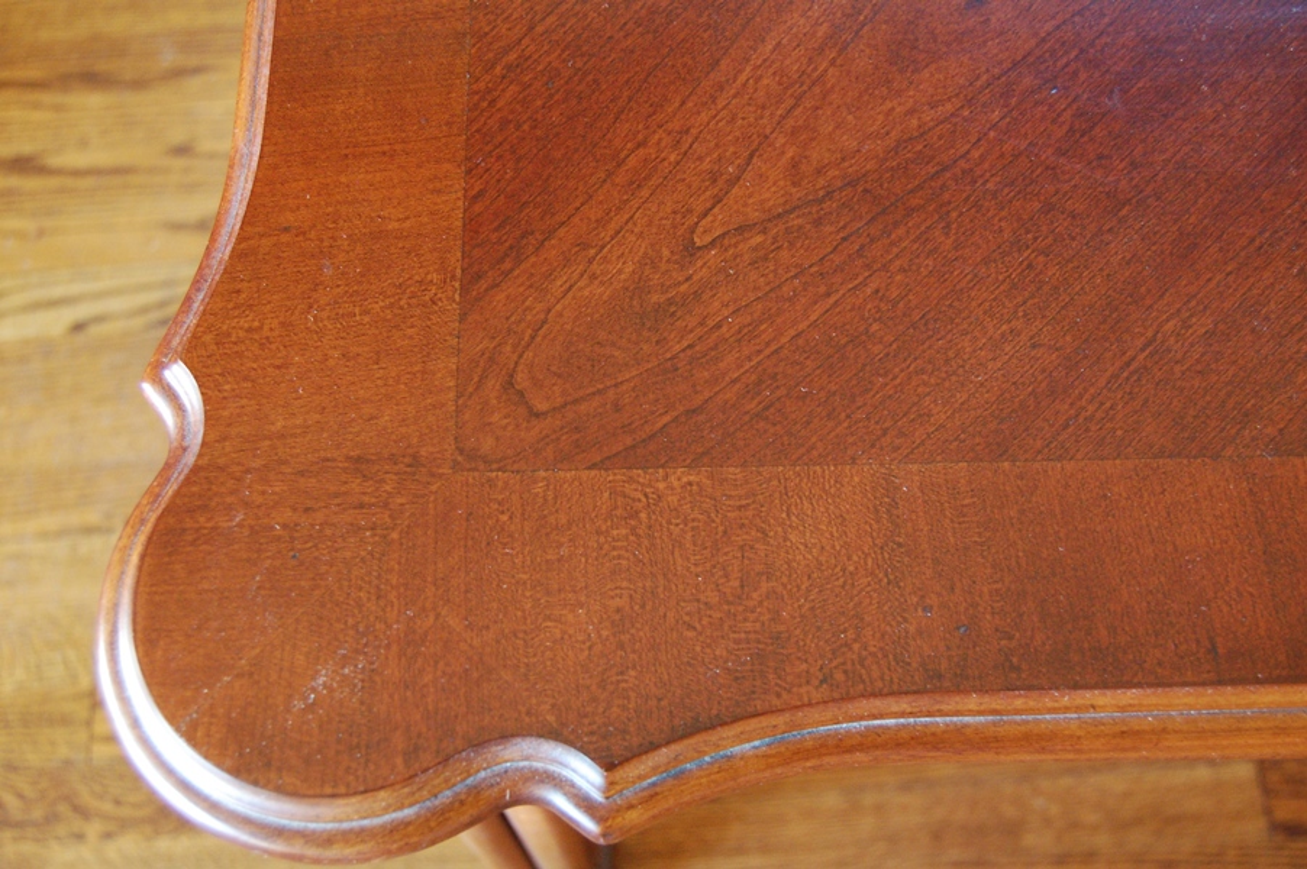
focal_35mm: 45
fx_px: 1633
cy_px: 434
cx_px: 654
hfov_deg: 43.6
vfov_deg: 29.8
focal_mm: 30
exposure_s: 1/25
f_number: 4.2
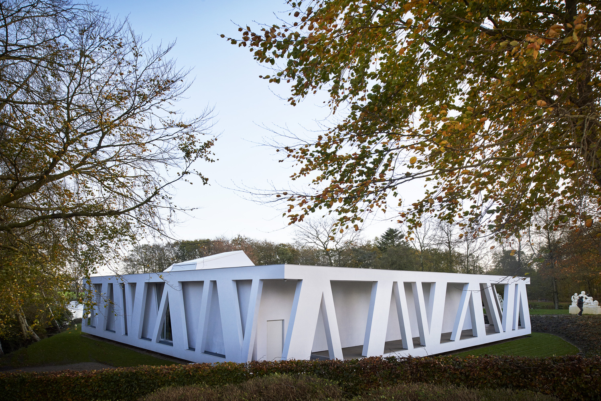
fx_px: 401
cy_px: 200
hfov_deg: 73.7
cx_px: 300
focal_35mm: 24
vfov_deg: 53.2
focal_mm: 24
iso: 200
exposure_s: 1/100
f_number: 9
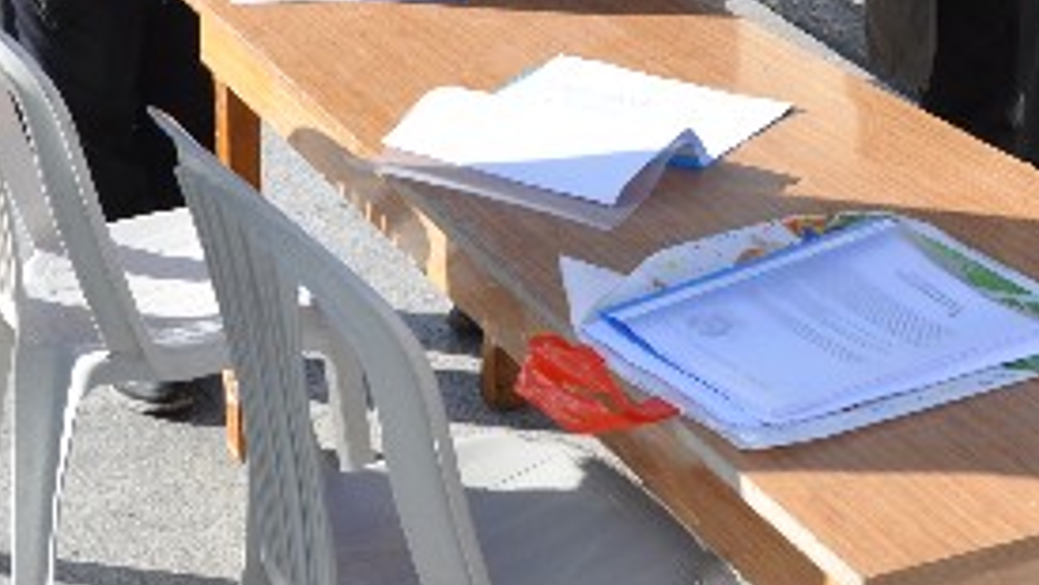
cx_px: 457
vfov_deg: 13.7
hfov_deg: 25.3
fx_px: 2315
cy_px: -232
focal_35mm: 84
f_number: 9
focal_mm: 22
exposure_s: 1/320
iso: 200
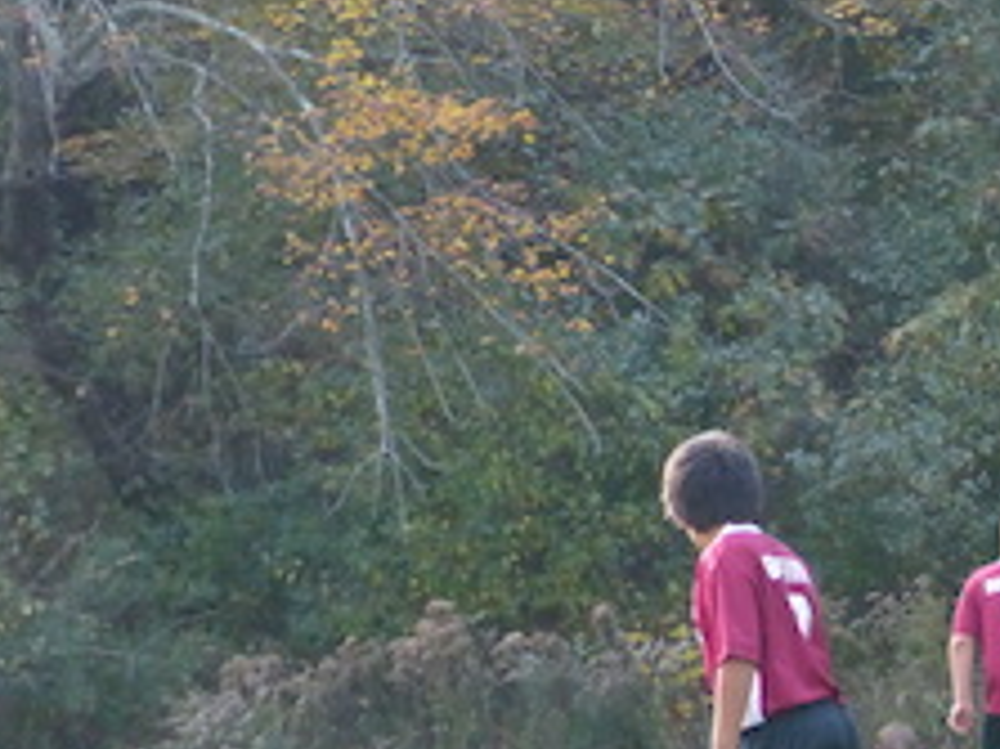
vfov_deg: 4.0
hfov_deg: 5.3
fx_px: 10856
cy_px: 229
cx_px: 760
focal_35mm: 376
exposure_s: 1/500
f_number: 2.8
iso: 500
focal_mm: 28.3
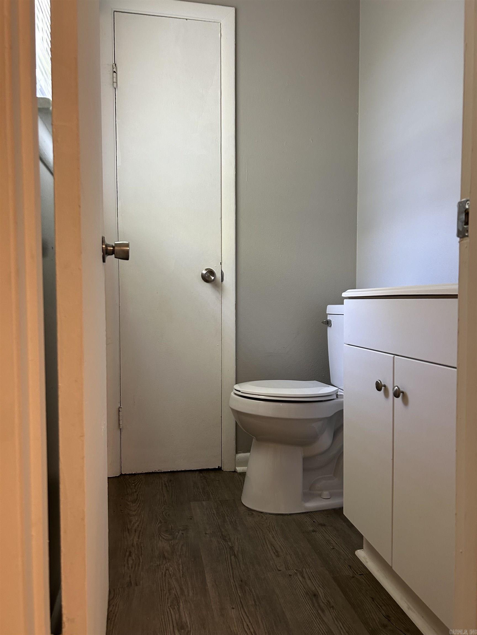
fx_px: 478
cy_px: 318
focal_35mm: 26
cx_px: 238
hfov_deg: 53.1
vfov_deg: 67.3
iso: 125
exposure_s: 1/60
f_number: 1.5
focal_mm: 5.7
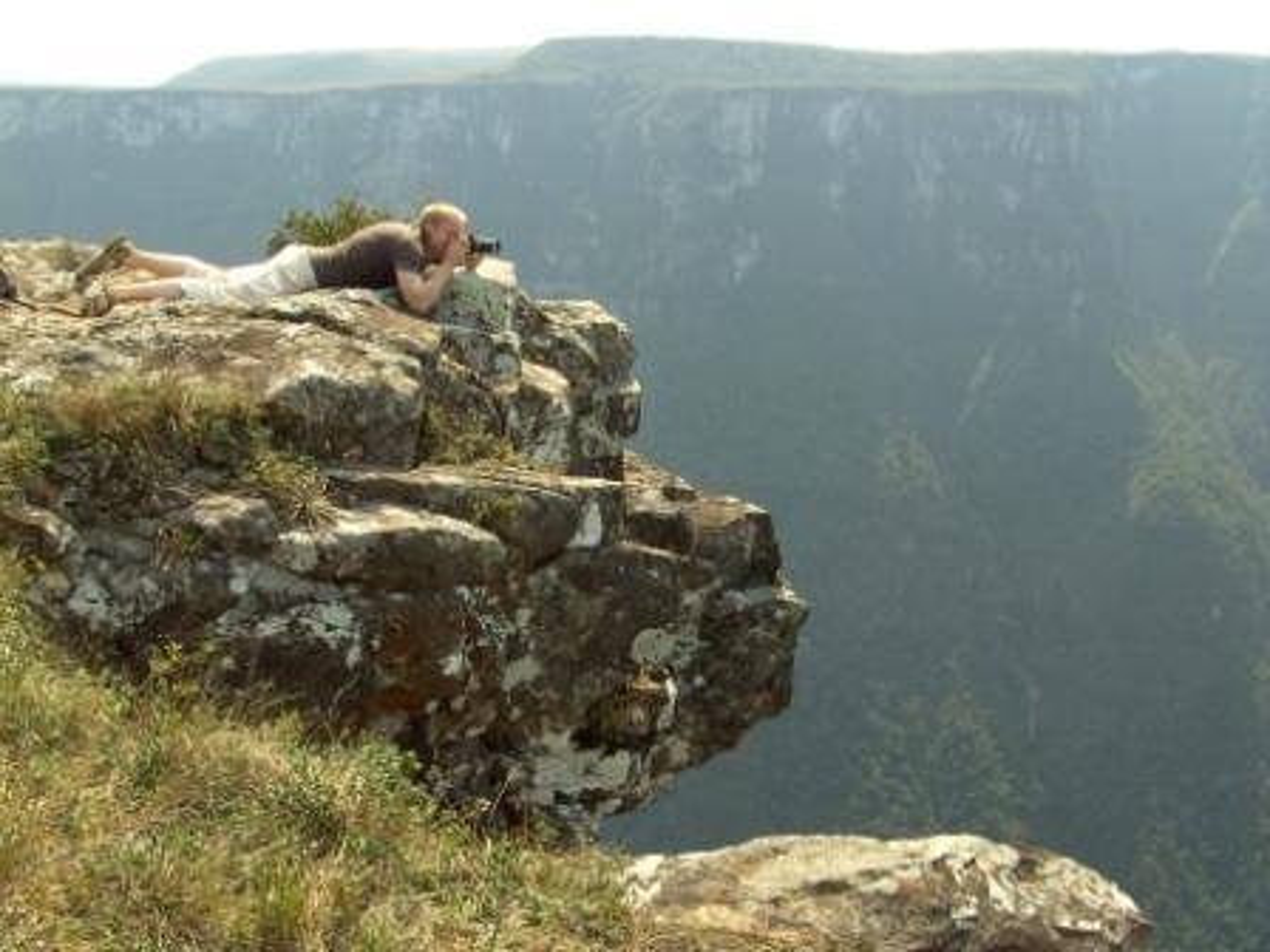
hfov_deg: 50.1
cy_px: 476
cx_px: 635
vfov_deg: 38.7
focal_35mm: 37
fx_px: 1357
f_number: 5.6
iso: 64
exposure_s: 1/160
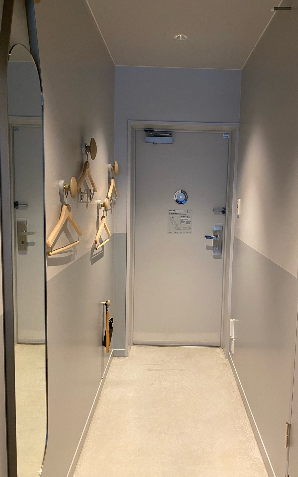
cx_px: 177
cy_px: 242
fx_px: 364
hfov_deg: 44.3
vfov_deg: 66.5
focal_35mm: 28
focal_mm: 4.25
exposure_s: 1/40
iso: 160
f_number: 1.8
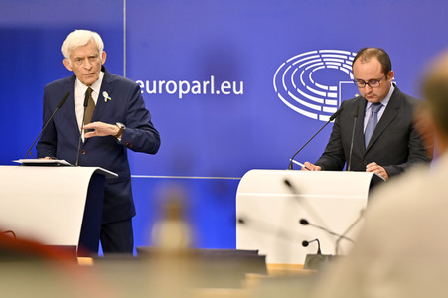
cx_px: 224
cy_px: 149
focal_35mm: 200
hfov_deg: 10.3
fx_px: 2487
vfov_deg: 6.9
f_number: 2.8
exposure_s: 1/320
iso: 1000
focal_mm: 200
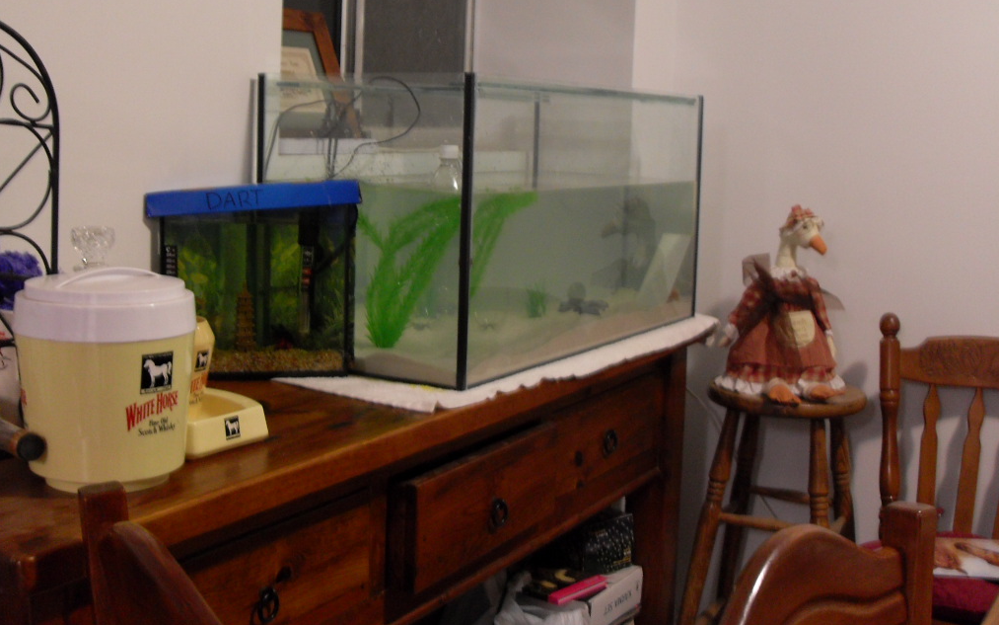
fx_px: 1225
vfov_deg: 28.6
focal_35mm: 45
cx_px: 502
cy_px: 273
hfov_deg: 44.4
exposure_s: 1/4
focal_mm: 7.1
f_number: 3.1
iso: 200
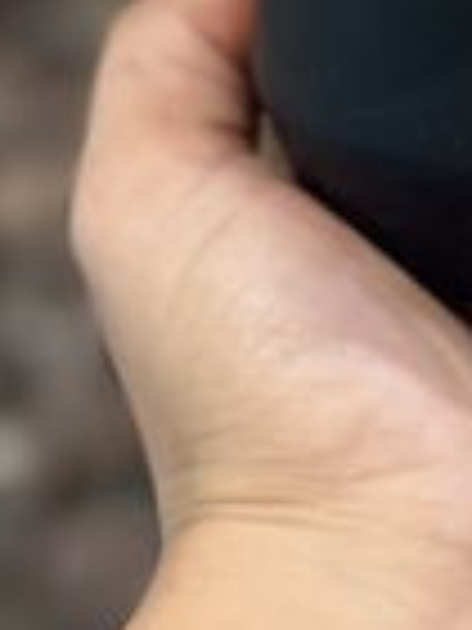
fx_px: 3327
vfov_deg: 10.3
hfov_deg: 8.0
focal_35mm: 183
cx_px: 598
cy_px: -461
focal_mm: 6.76
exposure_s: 1/60
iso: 200
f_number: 1.78
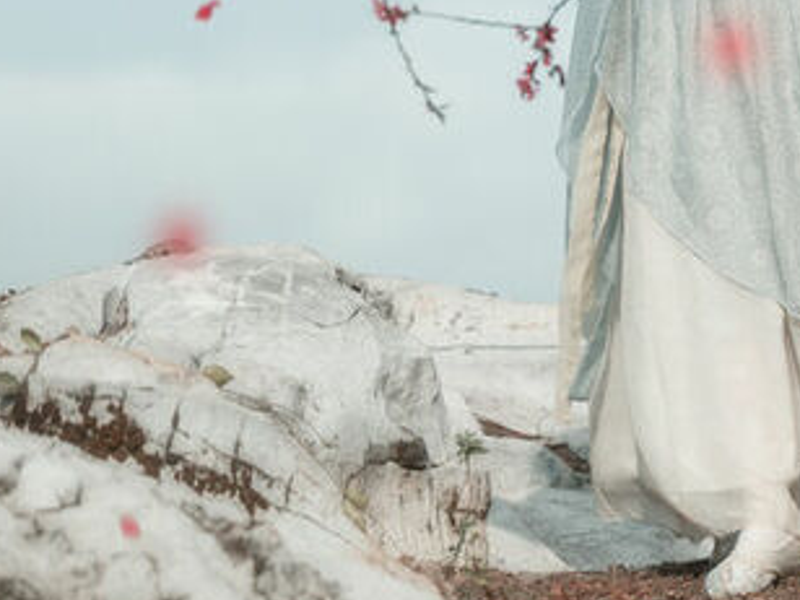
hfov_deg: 4.9
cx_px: 561
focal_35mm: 403
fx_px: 9314
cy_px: -244
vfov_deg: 3.7
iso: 50
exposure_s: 1/2000
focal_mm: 124
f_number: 2.8
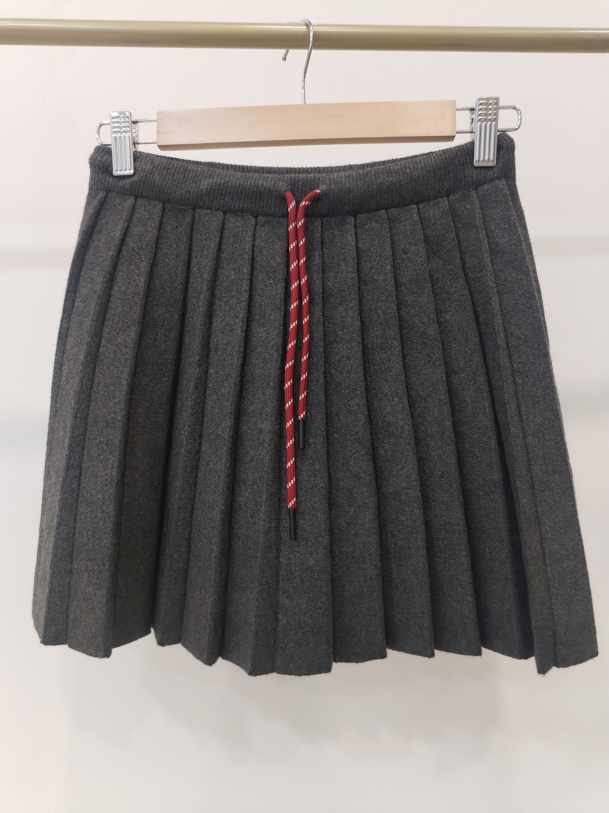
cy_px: 406
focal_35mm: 29
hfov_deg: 48.2
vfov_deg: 61.7
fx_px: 680
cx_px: 304
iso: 364
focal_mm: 4.75
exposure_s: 1/40
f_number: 1.8
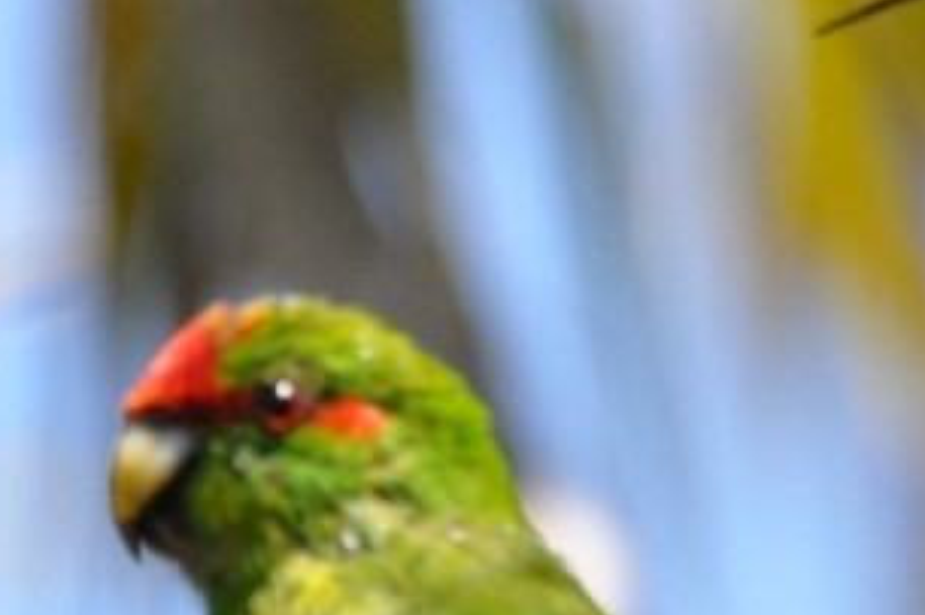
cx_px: 485
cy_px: 803
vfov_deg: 0.8
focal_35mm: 1759
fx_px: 45170
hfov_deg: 1.2
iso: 1250
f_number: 6.3
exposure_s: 1/2500
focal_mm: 220
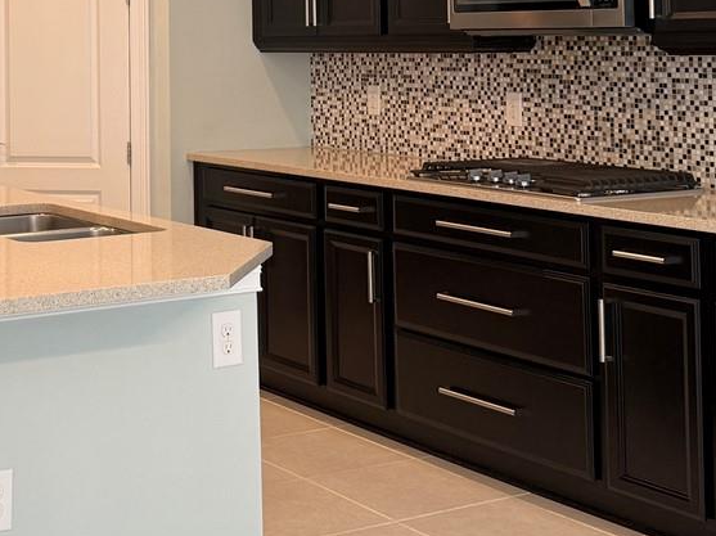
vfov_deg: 20.5
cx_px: 141
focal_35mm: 69
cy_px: -26
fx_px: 1426
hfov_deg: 27.6
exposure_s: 1/60
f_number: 1.78
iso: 160
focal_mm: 6.76
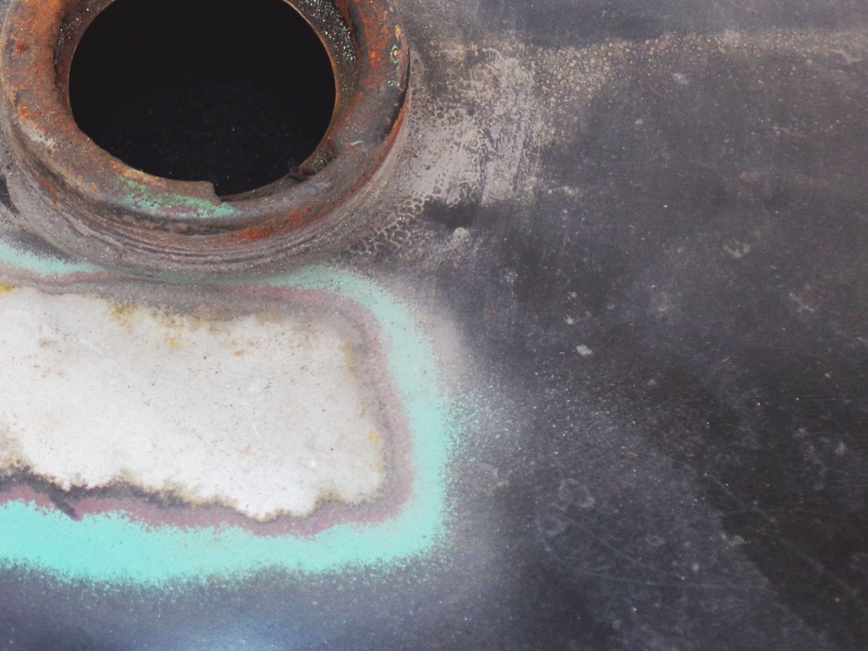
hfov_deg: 32.6
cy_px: 64
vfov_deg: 24.5
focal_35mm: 58
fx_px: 1454
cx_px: 219
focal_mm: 5.8
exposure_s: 1/40
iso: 80
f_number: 3.2
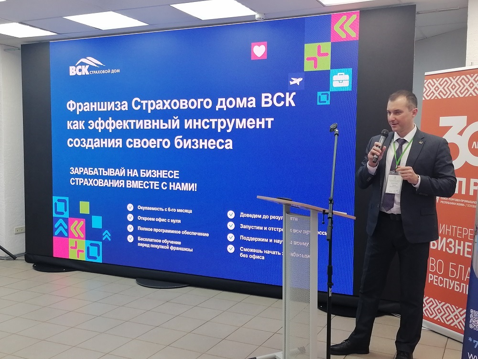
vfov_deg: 36.8
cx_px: 239
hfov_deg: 47.9
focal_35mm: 39
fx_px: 539
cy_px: 180
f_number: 1.8
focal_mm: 5.3
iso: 64
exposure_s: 1/50
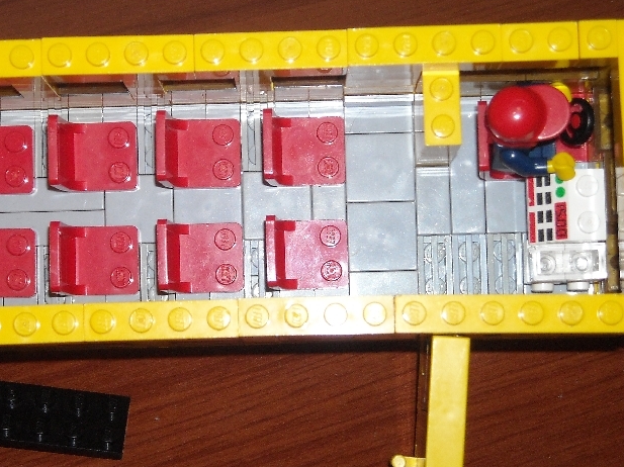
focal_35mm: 109
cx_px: 229
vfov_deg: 13.6
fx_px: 1964
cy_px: 217
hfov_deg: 18.0
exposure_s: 1/125
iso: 200
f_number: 4.1
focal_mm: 13.73
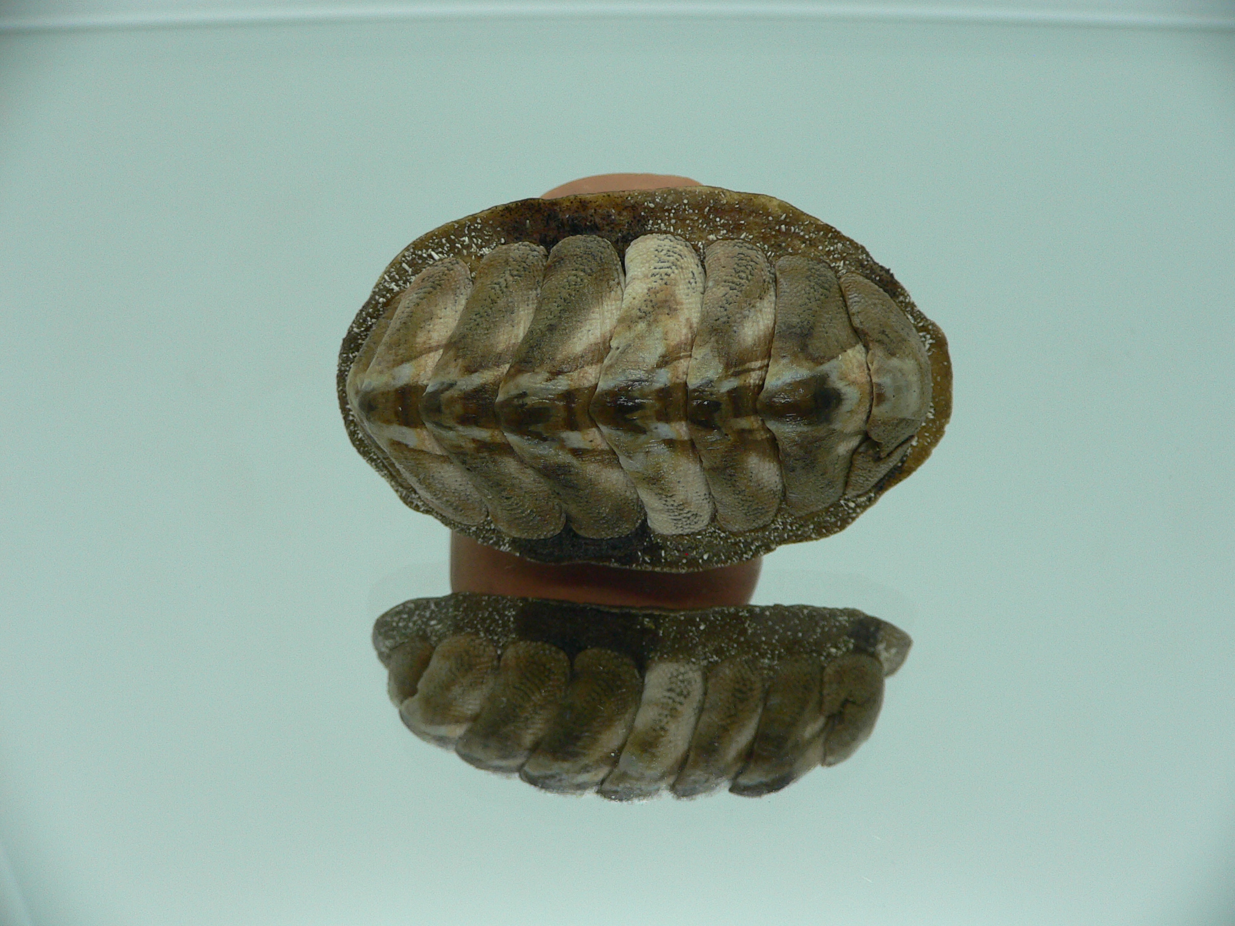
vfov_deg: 40.7
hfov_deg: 52.6
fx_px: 1249
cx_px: 618
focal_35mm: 35
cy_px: 463
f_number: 2.8
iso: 100
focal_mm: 4.6
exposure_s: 1/60
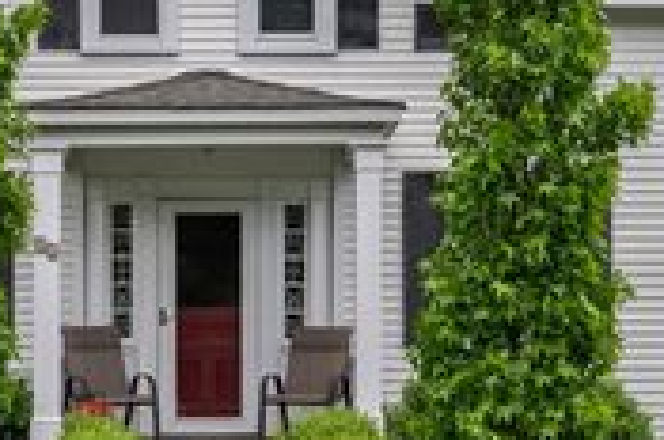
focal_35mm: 103
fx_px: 1896
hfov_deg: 19.7
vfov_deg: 13.2
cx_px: 163
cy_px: 203
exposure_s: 1/160
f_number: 6.3
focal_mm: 36
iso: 100
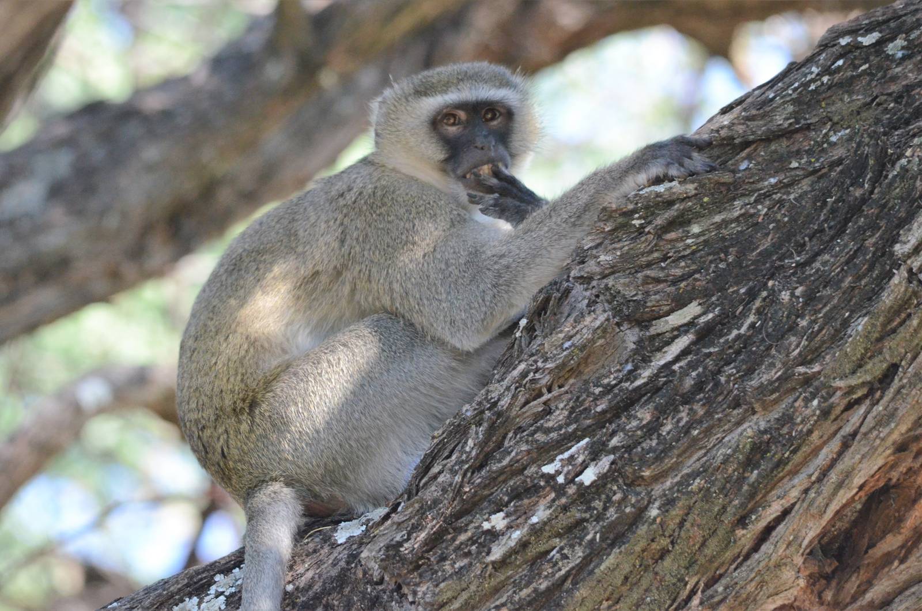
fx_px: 14569
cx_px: 461
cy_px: 306
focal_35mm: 570
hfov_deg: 3.6
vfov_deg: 2.4
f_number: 6.3
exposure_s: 1/800
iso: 2500
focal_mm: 380
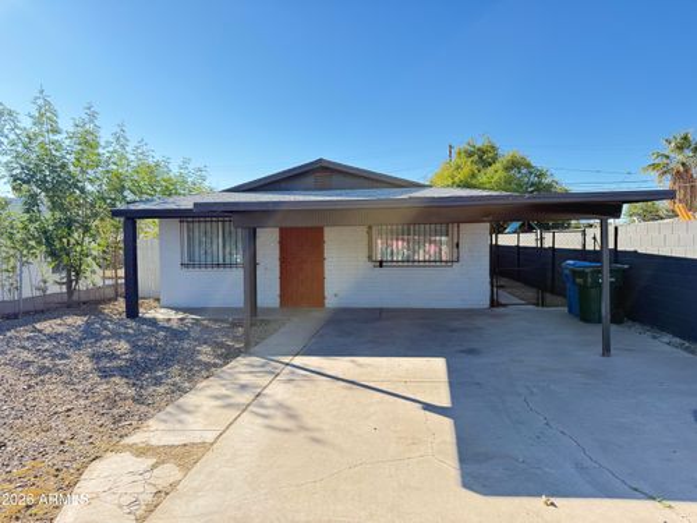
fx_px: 483
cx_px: 348
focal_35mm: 24
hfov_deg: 71.6
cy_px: 262
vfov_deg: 56.8
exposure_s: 1/1122
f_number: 1.78
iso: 100
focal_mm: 6.76
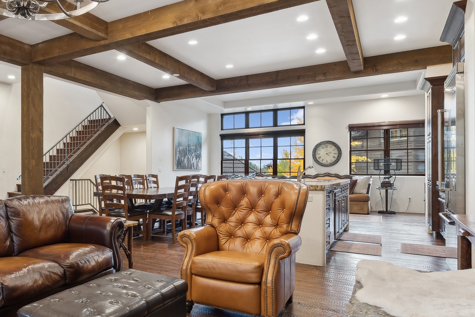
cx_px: 131
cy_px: 154
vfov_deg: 49.5
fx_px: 343
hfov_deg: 66.0
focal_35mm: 26
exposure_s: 1/2.5
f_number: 6.3
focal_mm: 10
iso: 100
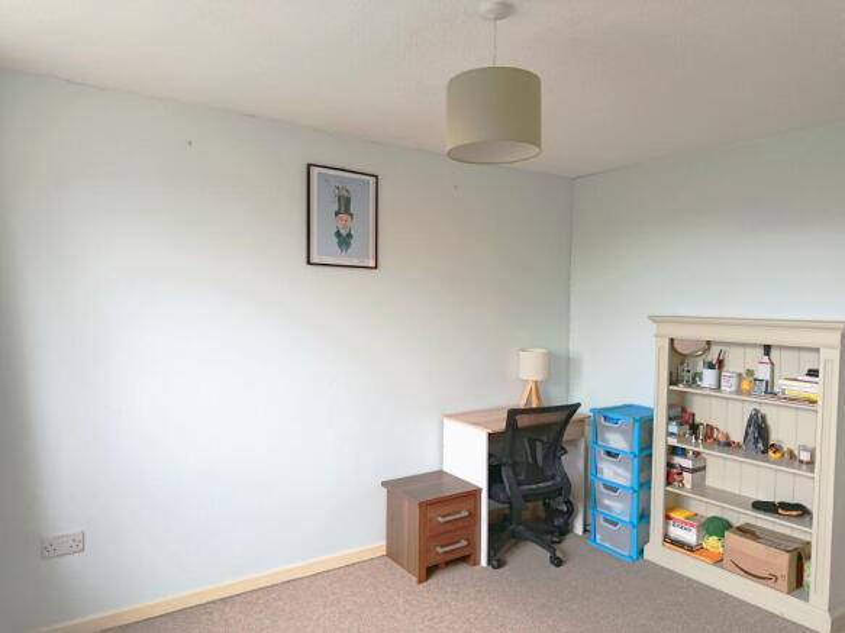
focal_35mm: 24
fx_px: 586
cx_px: 422
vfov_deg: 56.8
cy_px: 316
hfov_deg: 71.6
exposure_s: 1/100
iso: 943
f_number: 1.7
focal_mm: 5.24
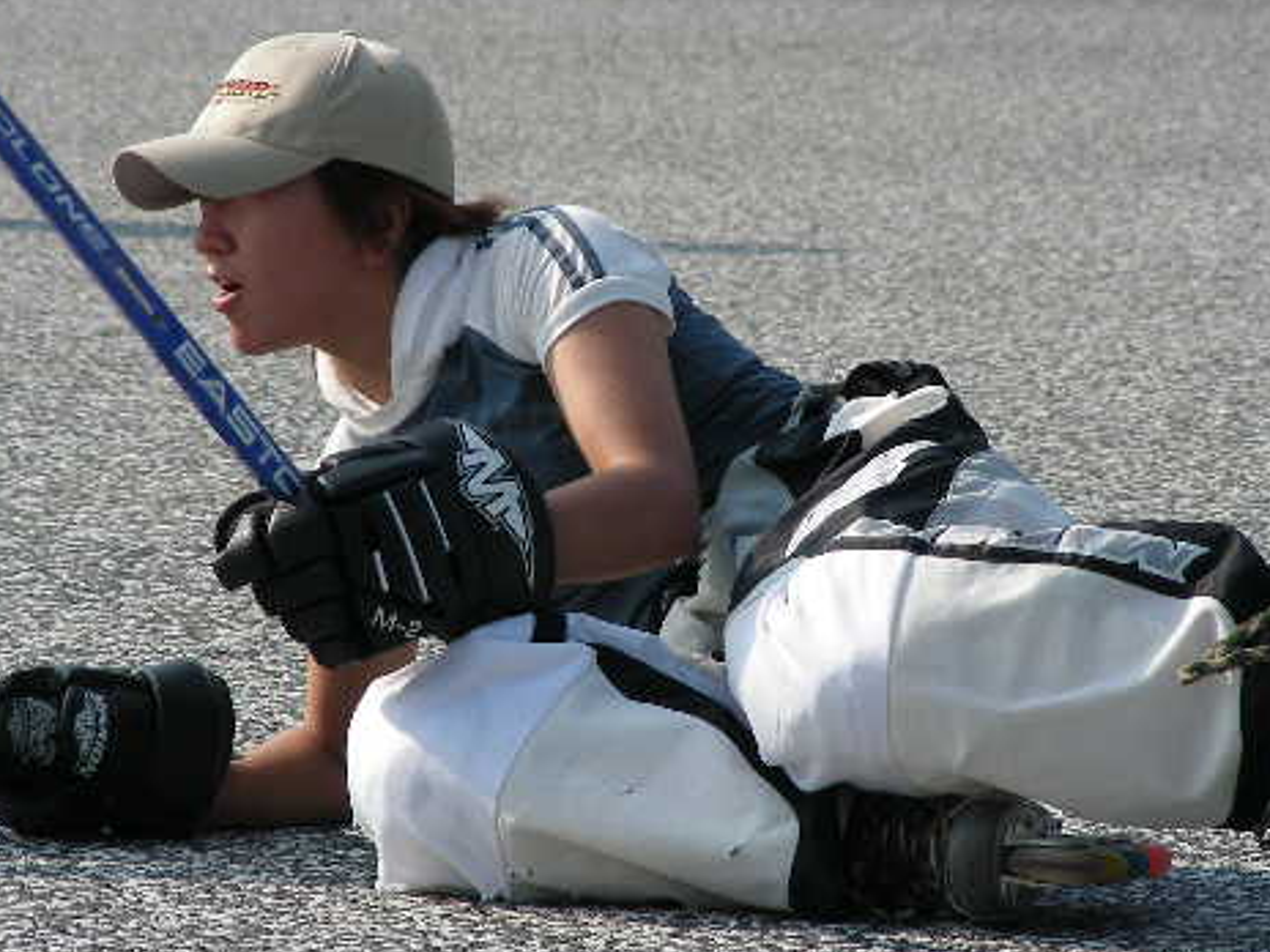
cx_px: 580
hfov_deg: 5.3
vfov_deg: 4.0
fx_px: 13611
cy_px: 490
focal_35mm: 371
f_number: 4
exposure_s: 1/417
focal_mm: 44.8
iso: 50
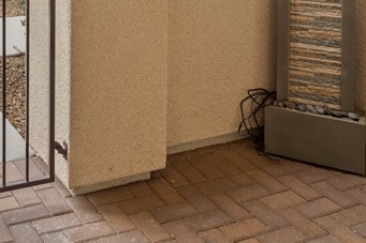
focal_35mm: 51
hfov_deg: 36.0
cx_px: 21
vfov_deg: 22.1
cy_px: -117
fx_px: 518
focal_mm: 16
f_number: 10
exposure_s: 1/13
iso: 500
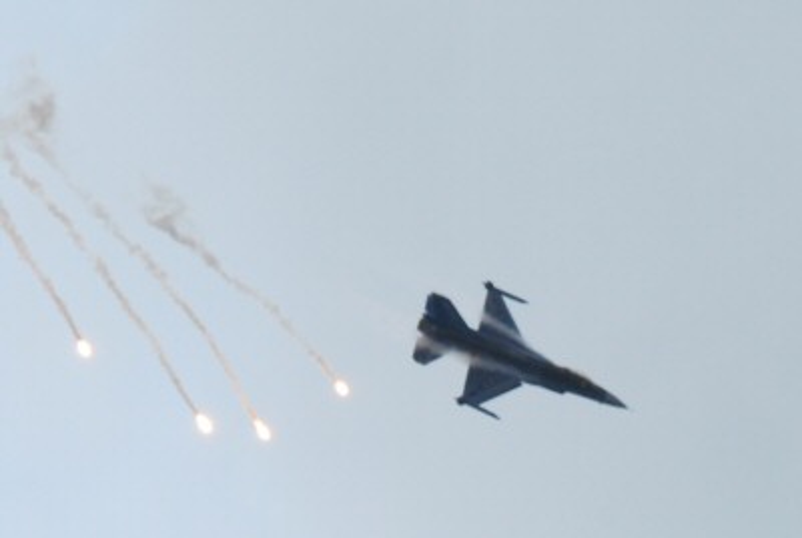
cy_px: 269
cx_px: 401
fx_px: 10040
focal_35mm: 450
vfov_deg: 3.1
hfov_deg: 4.6
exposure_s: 1/750
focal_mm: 300
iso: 400
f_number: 9.5
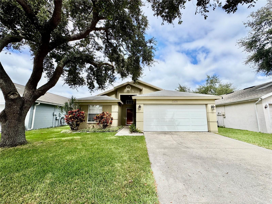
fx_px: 110
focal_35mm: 14
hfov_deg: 102.1
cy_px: 102
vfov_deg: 85.7
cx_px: 136
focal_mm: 2.22
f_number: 2.2
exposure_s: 1/2208
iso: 50
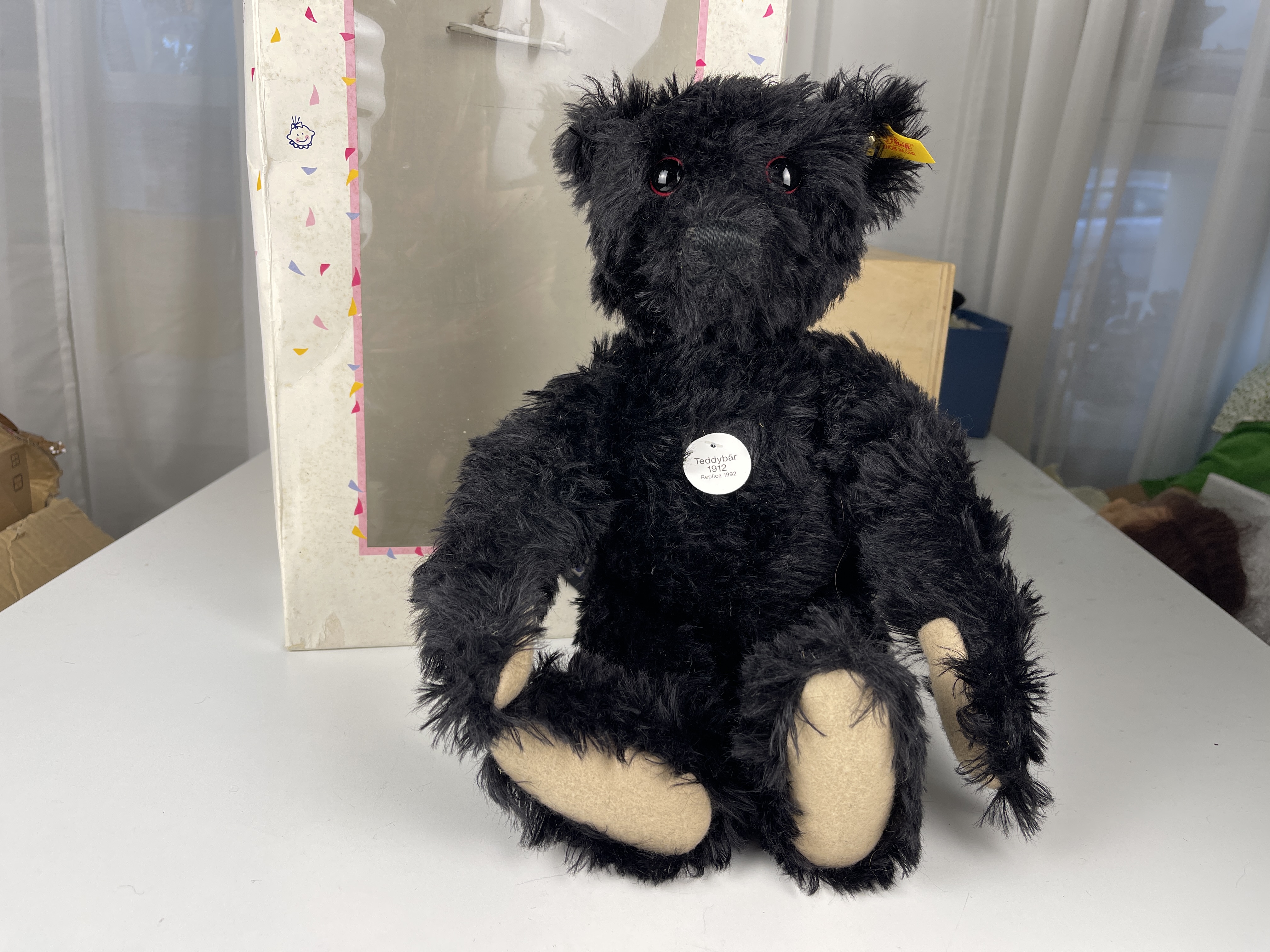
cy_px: 476
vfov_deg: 54.9
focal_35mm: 25
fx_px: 917
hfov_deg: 69.4
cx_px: 635
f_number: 1.6
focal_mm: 5.1
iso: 40
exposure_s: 1/100
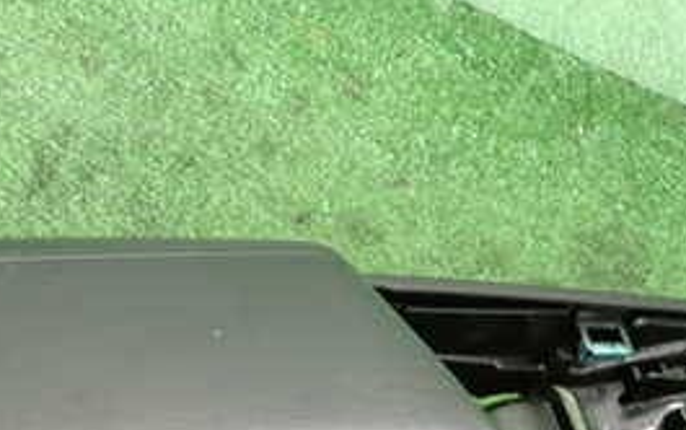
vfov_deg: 17.3
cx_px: 238
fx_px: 1347
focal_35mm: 72
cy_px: 515
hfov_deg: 28.4
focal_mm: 5.4
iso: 640
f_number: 2.3
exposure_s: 1/30
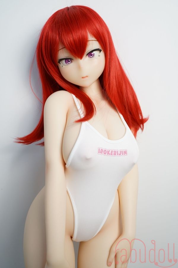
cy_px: 134
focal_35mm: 35
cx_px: 89
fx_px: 260
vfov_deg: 54.4
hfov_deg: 37.9
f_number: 4.5
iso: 400
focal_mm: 35
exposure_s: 1/100
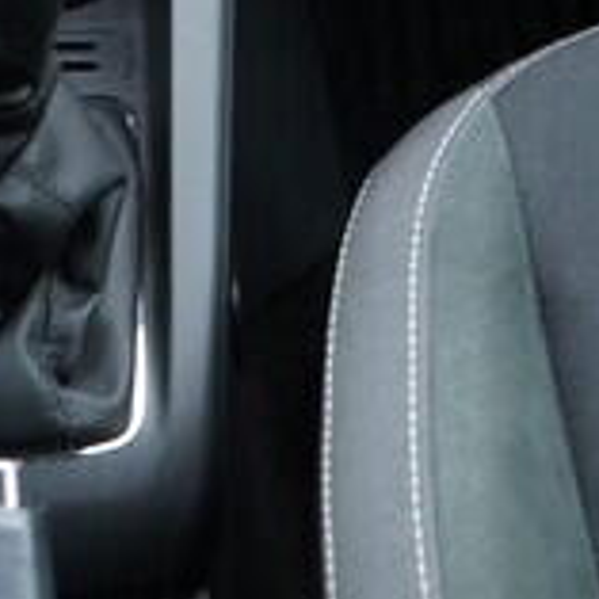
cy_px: -662
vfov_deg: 8.3
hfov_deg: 8.6
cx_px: -340
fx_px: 3896
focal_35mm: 199
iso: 400
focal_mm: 24
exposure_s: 1/40
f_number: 2.8
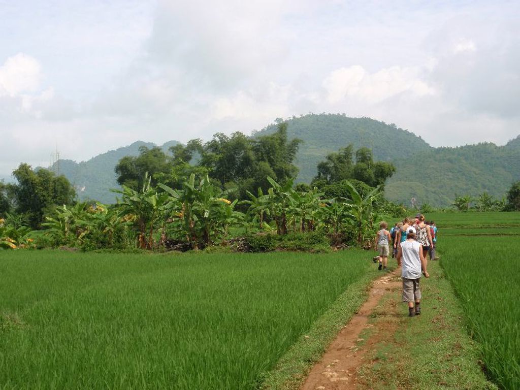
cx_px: 260
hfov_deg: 33.2
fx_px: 871
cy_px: 195
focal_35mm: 58
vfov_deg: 25.2
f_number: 4.5
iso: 64
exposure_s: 1/320
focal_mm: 10.43
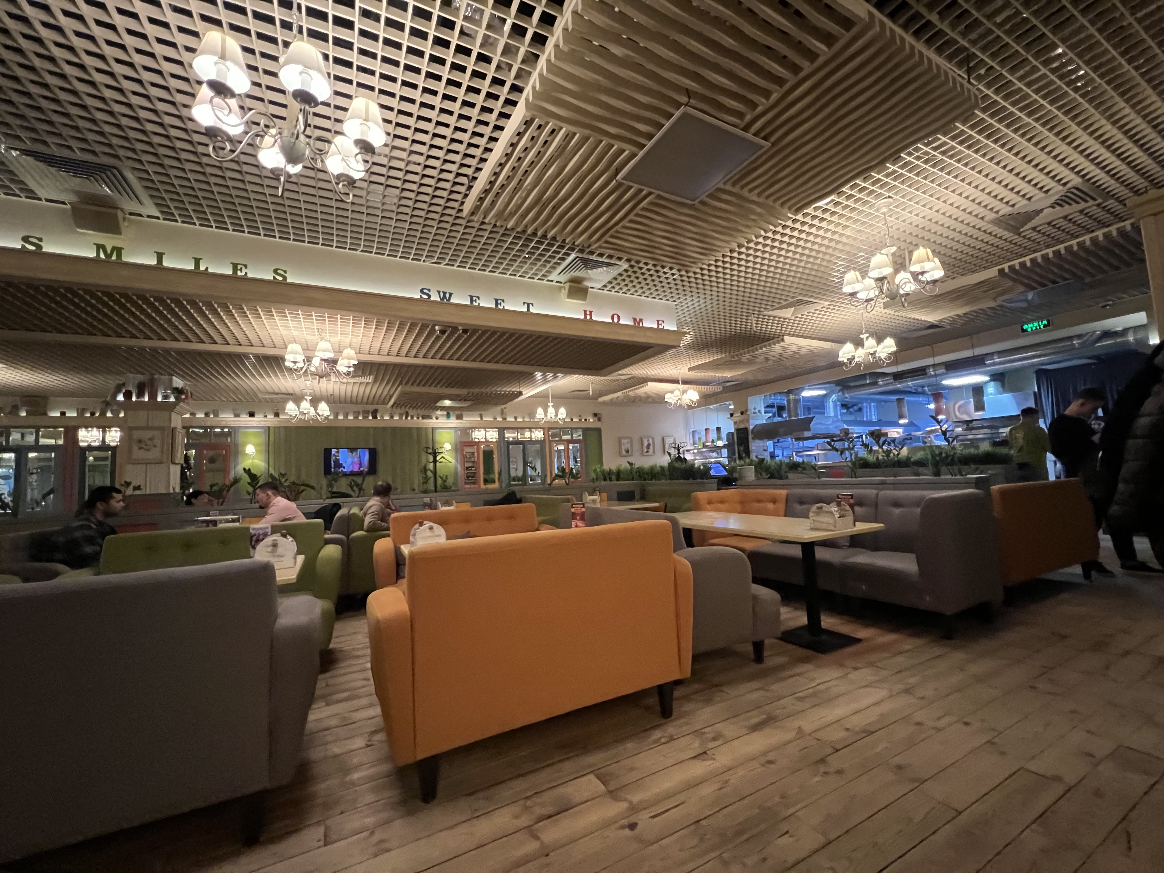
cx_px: 582
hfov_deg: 106.2
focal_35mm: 13
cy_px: 436
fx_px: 437
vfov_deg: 89.9
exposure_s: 1/50
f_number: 1.8
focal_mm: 1.57
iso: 1000
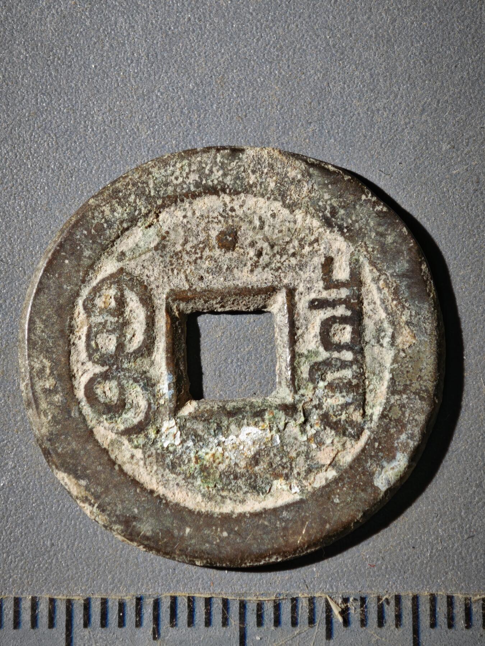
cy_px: 323
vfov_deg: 18.9
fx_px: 1943
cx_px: 242
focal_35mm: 104
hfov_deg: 14.2
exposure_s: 1/100
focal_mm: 9
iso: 125
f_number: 2
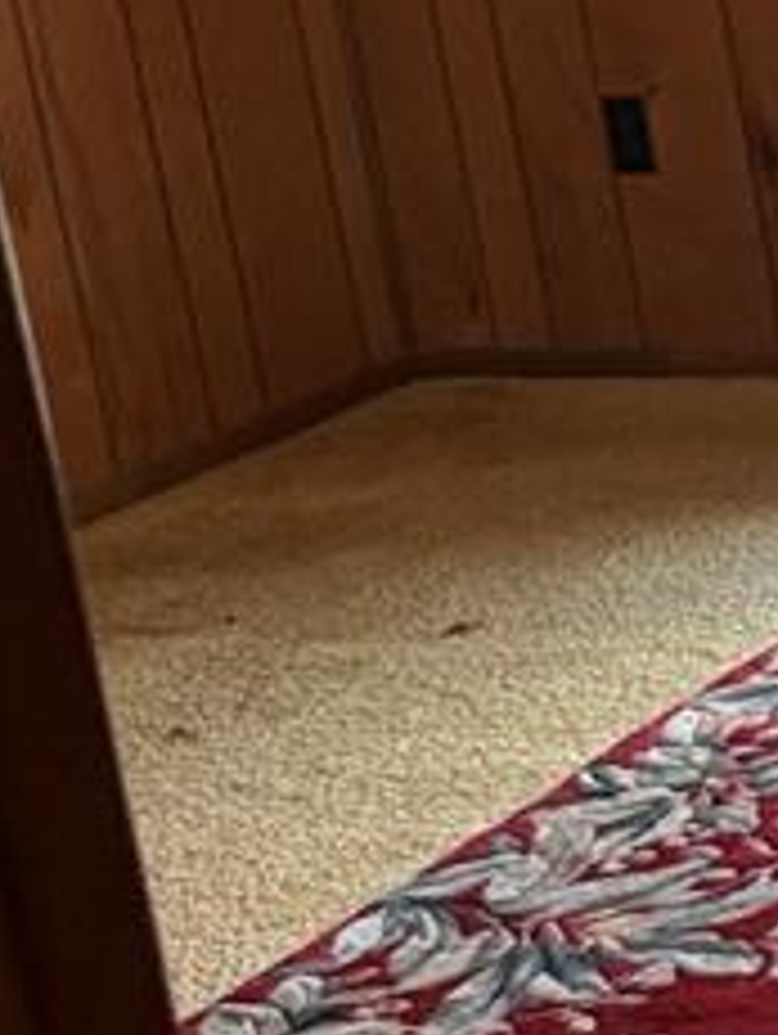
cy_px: 207
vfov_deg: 15.6
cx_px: 1866
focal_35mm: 125
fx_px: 3739
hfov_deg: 10.3
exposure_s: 1/121
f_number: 1.78
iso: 200
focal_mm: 6.76
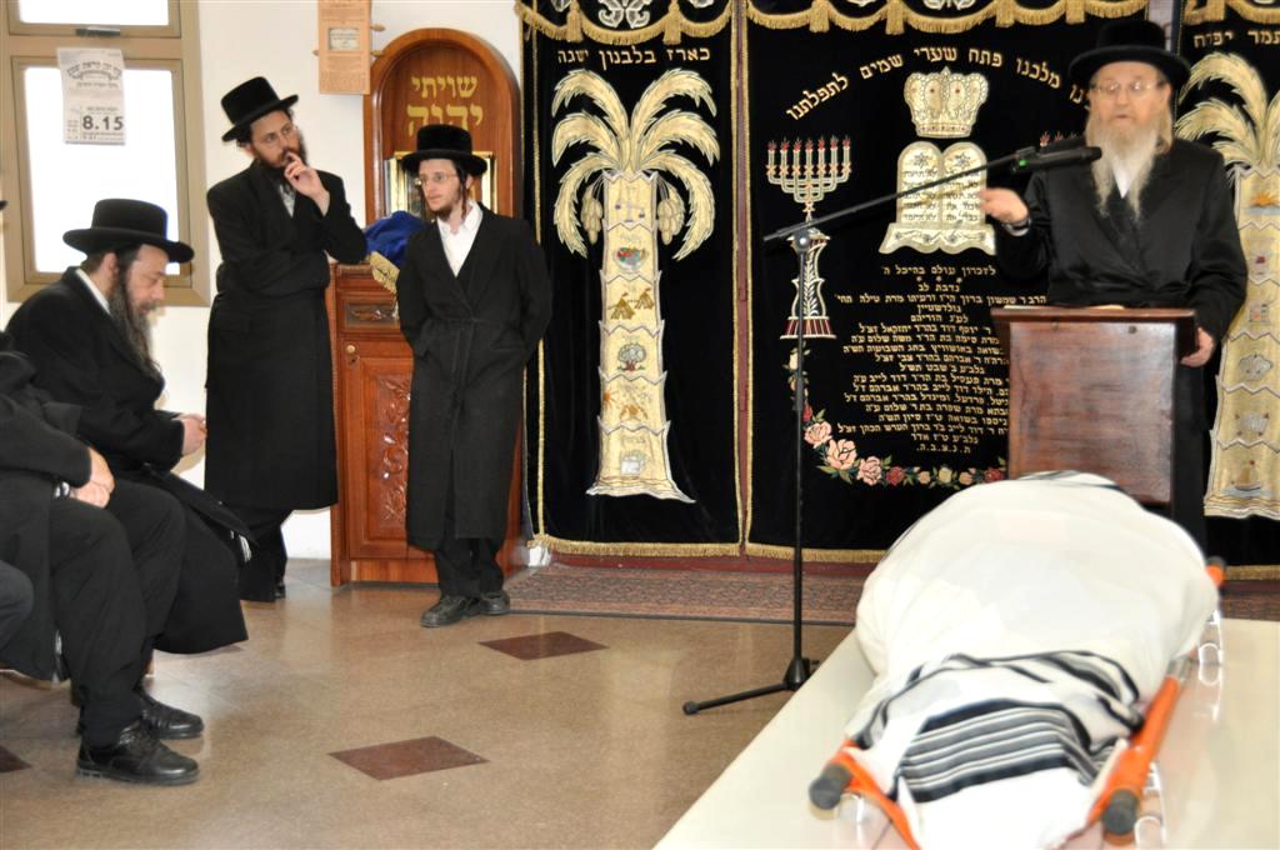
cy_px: 425
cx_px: 640
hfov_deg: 31.9
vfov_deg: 21.5
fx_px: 2237
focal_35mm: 63
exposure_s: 1/60
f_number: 4.5
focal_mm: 42
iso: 800
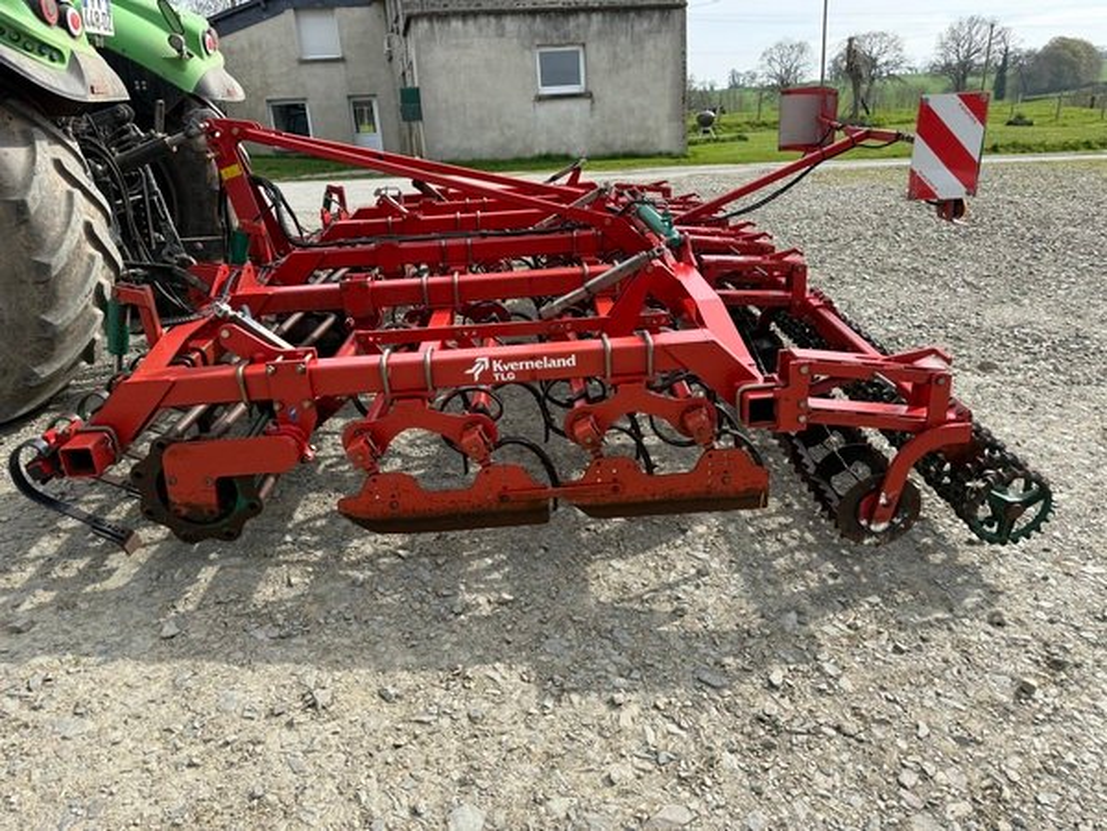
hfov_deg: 71.6
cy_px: 416
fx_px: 768
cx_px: 554
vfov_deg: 56.8
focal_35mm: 24
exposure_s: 1/1901
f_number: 1.78
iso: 80
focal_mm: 6.76
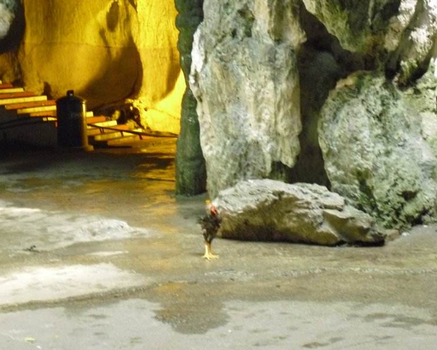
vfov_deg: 15.7
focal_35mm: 98
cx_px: 207
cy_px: 176
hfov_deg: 19.6
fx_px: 1268
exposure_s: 1/100
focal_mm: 15.3
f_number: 4.7
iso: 800
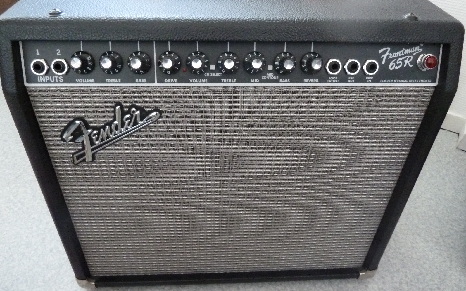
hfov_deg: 64.6
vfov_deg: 43.2
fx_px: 368
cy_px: 145
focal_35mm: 29
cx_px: 233
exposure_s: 1/13
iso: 800
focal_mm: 4.4
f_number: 3.3
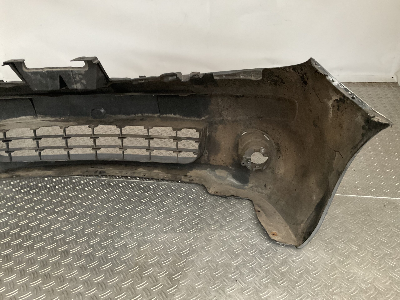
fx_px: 335
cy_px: 150
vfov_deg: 48.2
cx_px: 200
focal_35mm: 29
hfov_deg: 61.7
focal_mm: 3
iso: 200
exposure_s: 1/50
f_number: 1.8
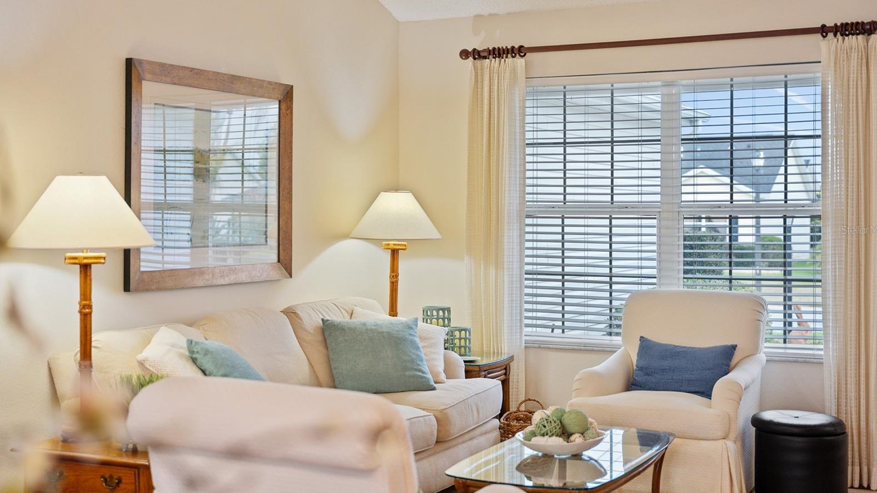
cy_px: 230
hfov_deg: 41.7
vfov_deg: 24.2
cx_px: 445
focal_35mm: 50
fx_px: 1152
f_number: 2.8
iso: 250
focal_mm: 46.5
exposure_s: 1/100
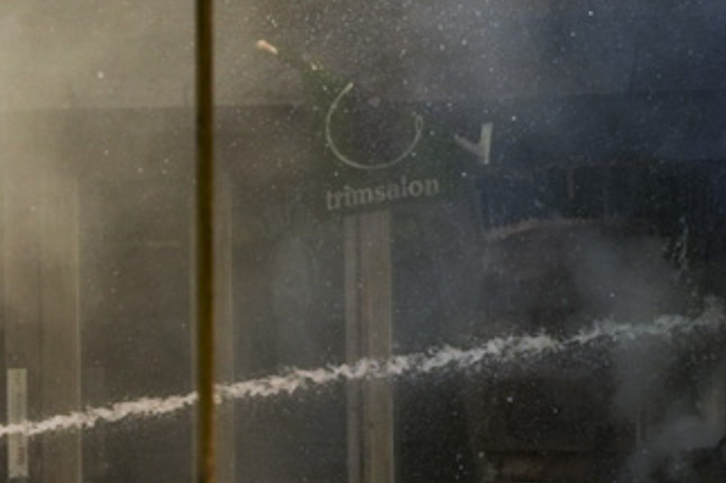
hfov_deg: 1.7
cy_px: 99
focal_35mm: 1188
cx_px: 414
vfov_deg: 1.2
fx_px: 23945
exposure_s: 1/5000
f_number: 2.8
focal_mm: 200
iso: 200
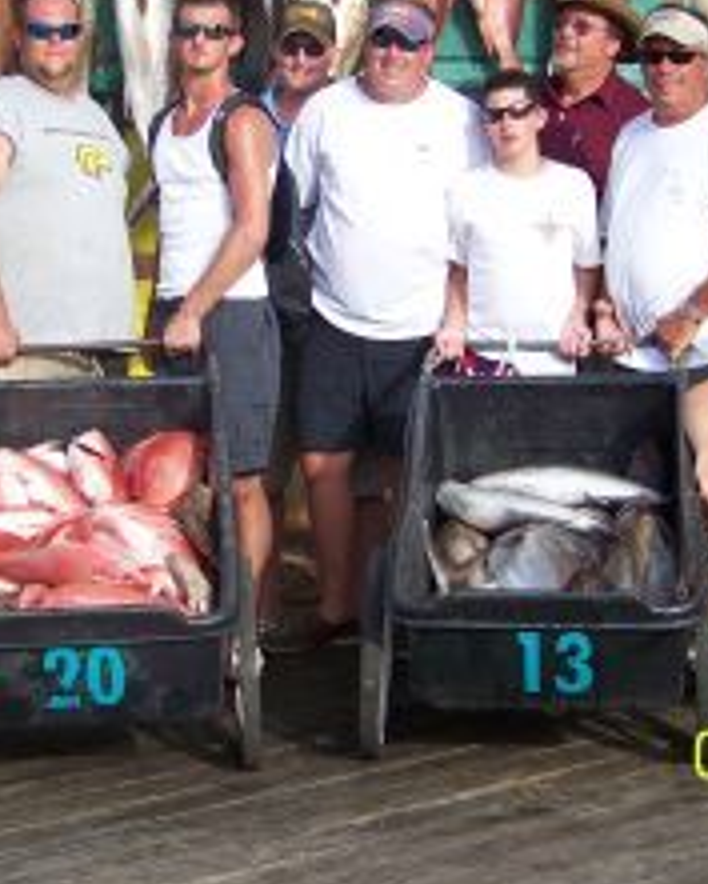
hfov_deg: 14.7
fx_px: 2748
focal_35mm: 105
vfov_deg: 18.2
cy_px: 328
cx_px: 316
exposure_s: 1/320
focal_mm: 10.5
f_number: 3.2
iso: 64
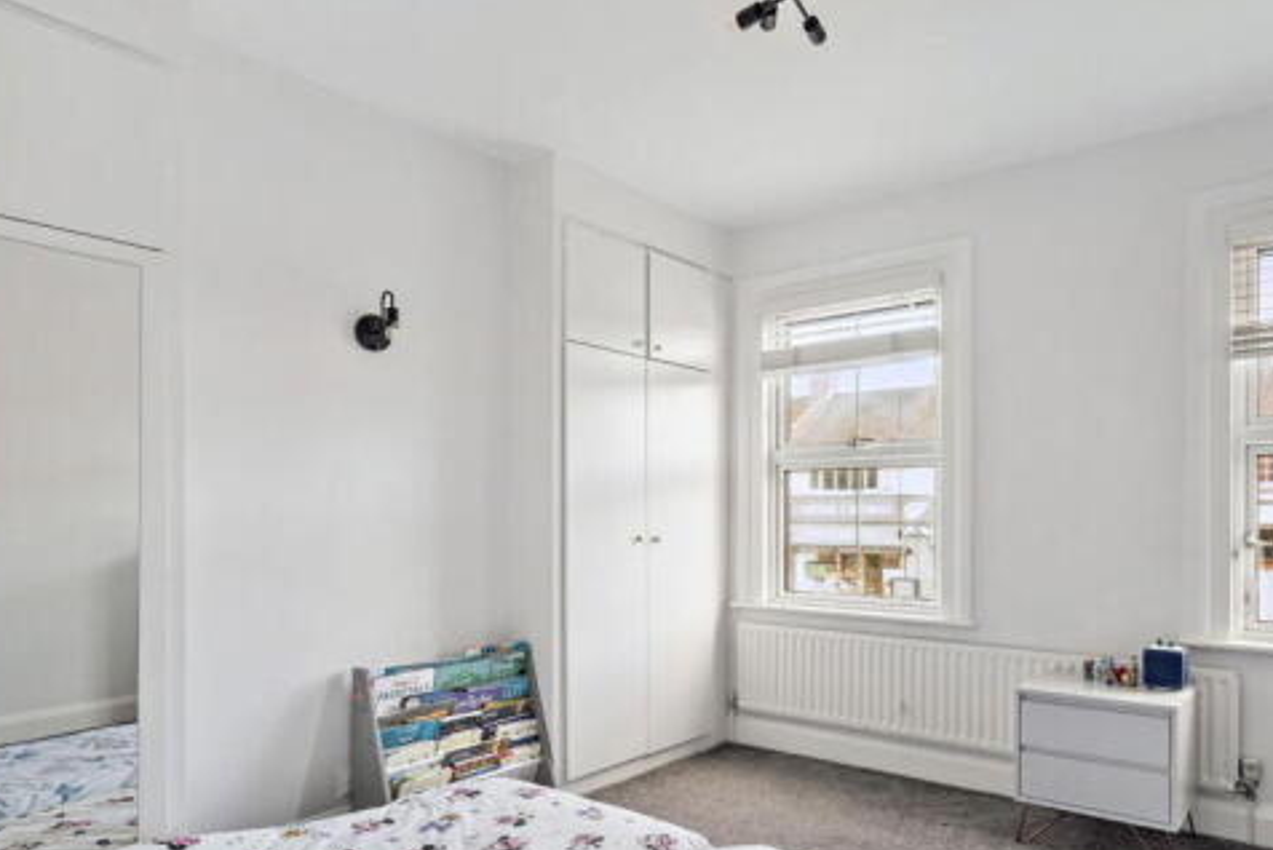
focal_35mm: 22
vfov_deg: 56.6
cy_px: 531
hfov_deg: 77.1
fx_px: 778
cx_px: 796
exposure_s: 1/4
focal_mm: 16
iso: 320
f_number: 5.6
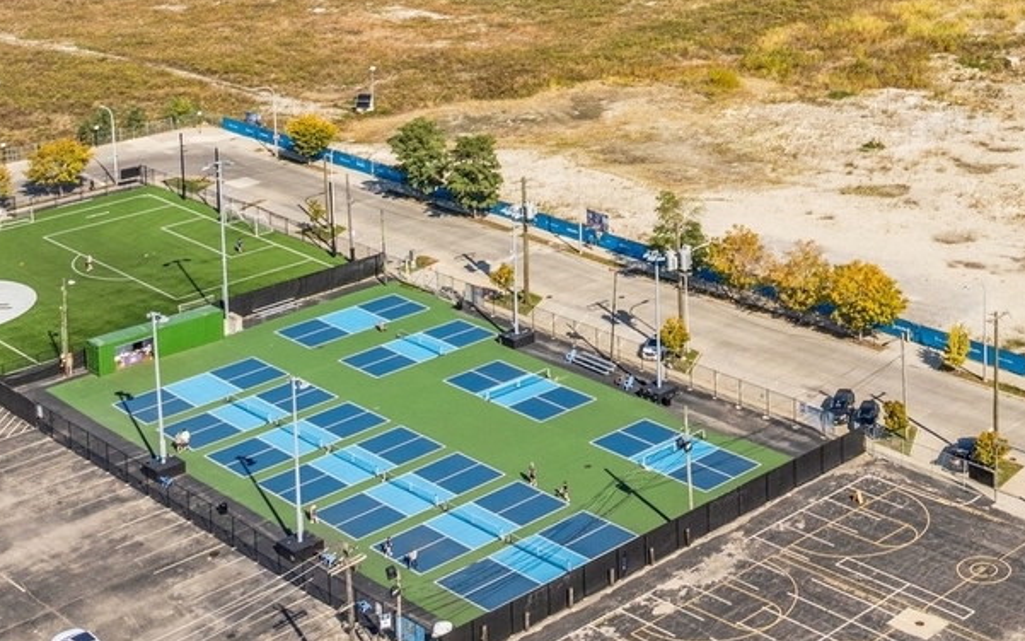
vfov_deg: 19.8
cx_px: 903
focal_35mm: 61
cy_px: -165
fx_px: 1704
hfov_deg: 32.0
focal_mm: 12.29
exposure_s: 1/1000
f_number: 4
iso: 100
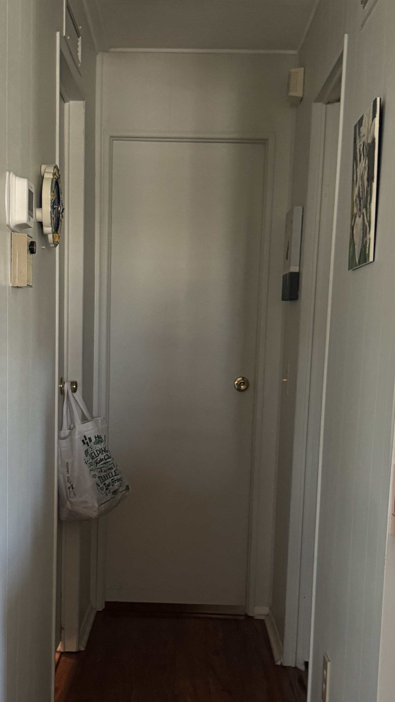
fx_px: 912
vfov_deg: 41.7
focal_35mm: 49
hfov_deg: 24.4
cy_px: 456
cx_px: 164
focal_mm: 6.76
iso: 400
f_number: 1.78
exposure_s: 1/60
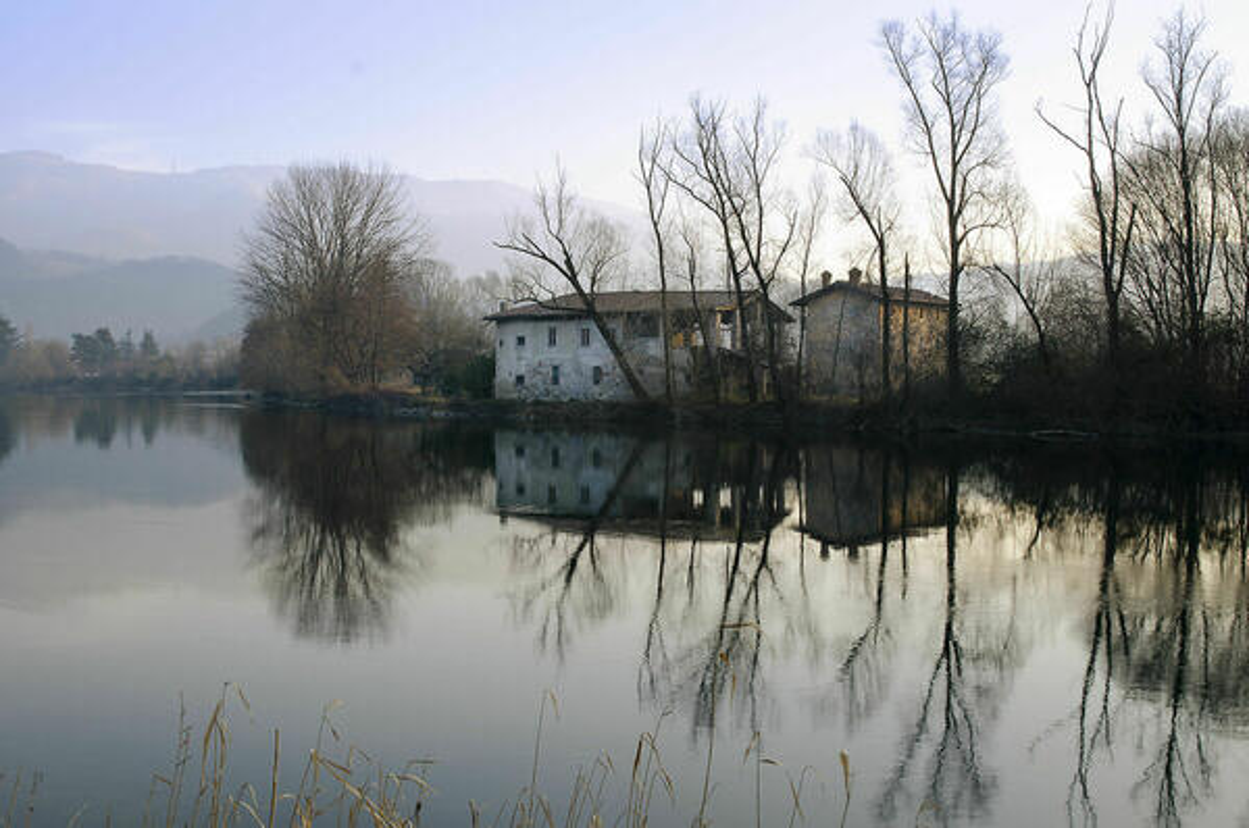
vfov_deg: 35.4
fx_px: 1299
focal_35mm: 38
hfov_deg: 51.4
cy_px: 414
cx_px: 624
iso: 100
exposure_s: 1/40
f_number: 10
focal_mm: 25
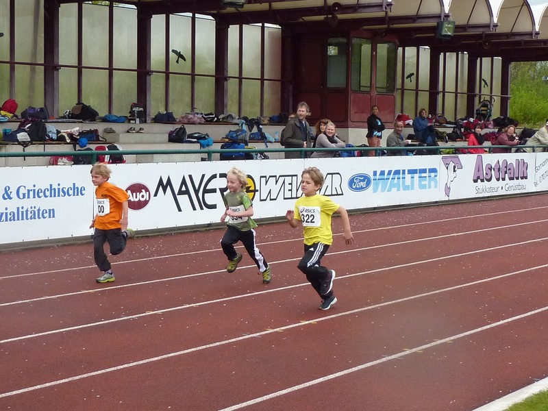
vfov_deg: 19.4
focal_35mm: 76
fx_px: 1203
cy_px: 206
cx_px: 274
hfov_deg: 25.7
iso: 250
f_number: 3.7
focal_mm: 6.9
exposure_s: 1/500
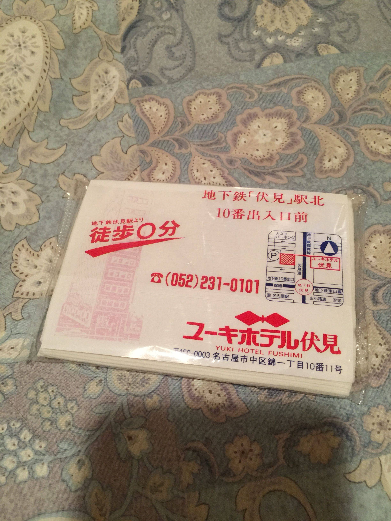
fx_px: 437
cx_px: 196
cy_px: 260
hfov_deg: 48.2
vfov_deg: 61.7
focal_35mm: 29
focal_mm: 4.15
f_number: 2.2
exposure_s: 1/10
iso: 100
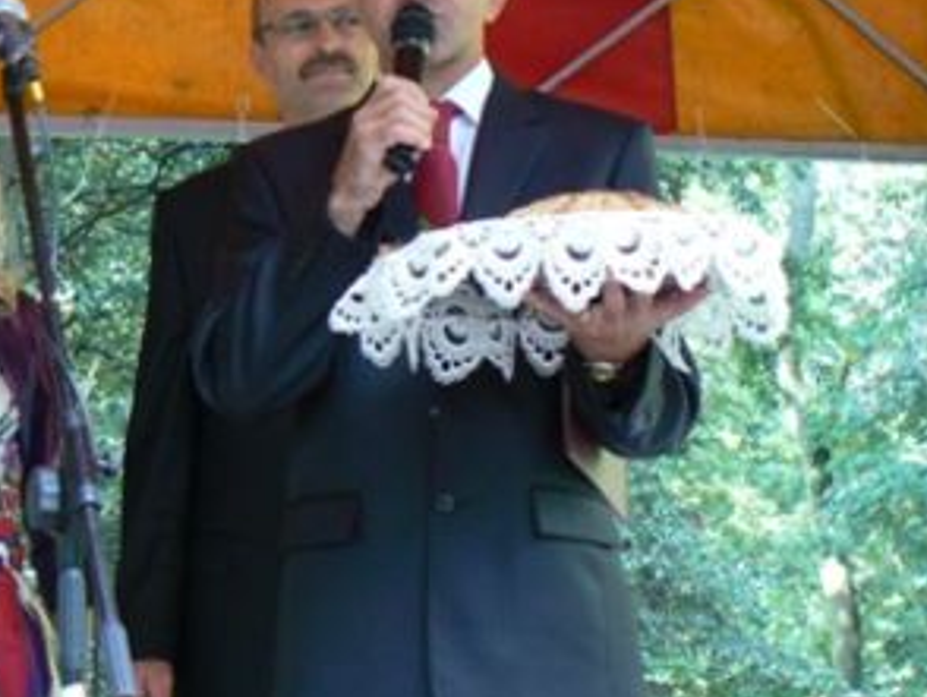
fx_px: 4235
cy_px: 147
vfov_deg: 9.4
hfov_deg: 12.5
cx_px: 259
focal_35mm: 158
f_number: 3.2
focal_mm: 15.5
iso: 160
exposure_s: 1/30
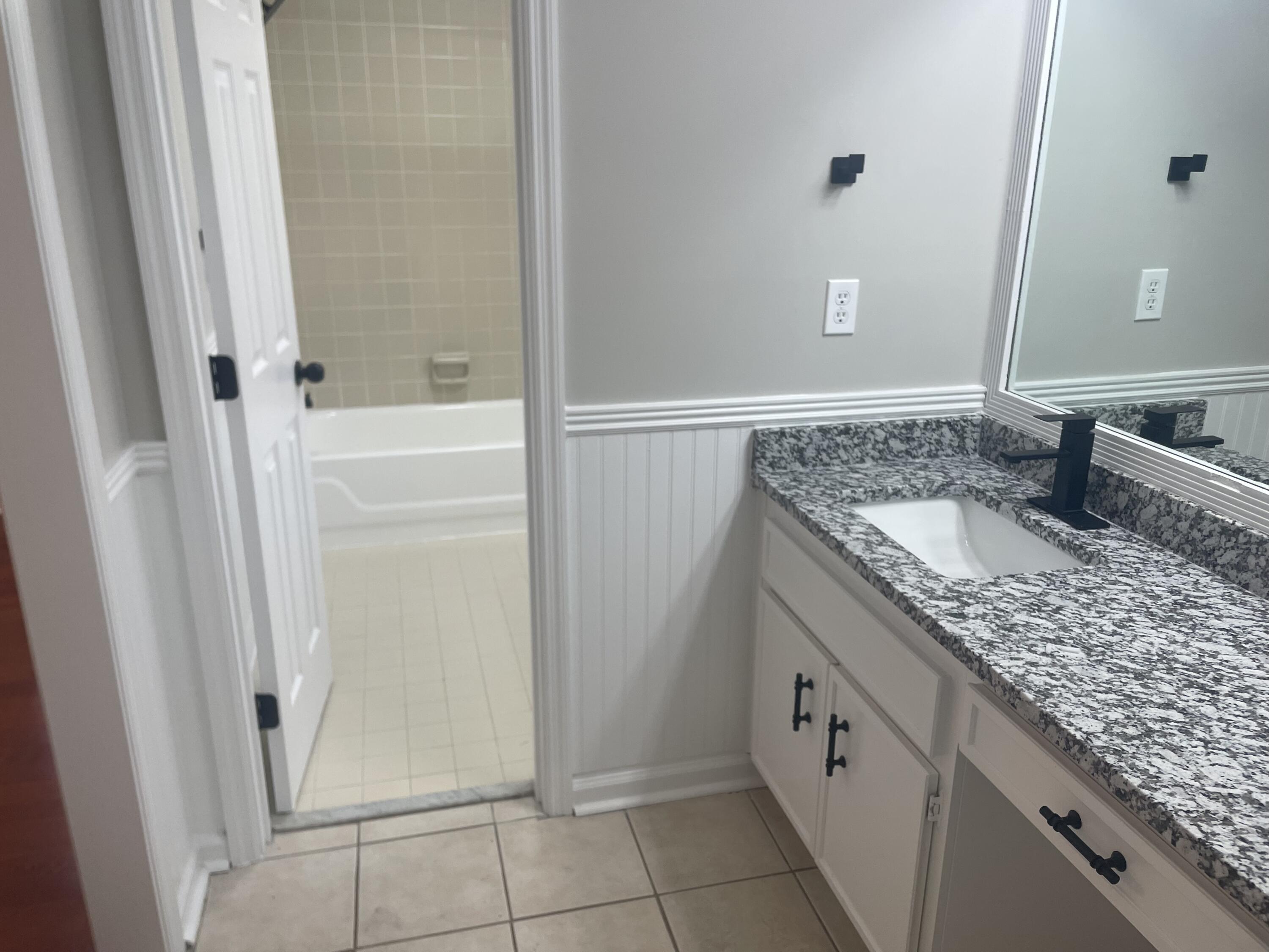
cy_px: 476
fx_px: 953
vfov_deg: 53.1
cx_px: 634
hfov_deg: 67.3
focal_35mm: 26
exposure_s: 1/120
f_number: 1.6
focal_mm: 4.2
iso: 64
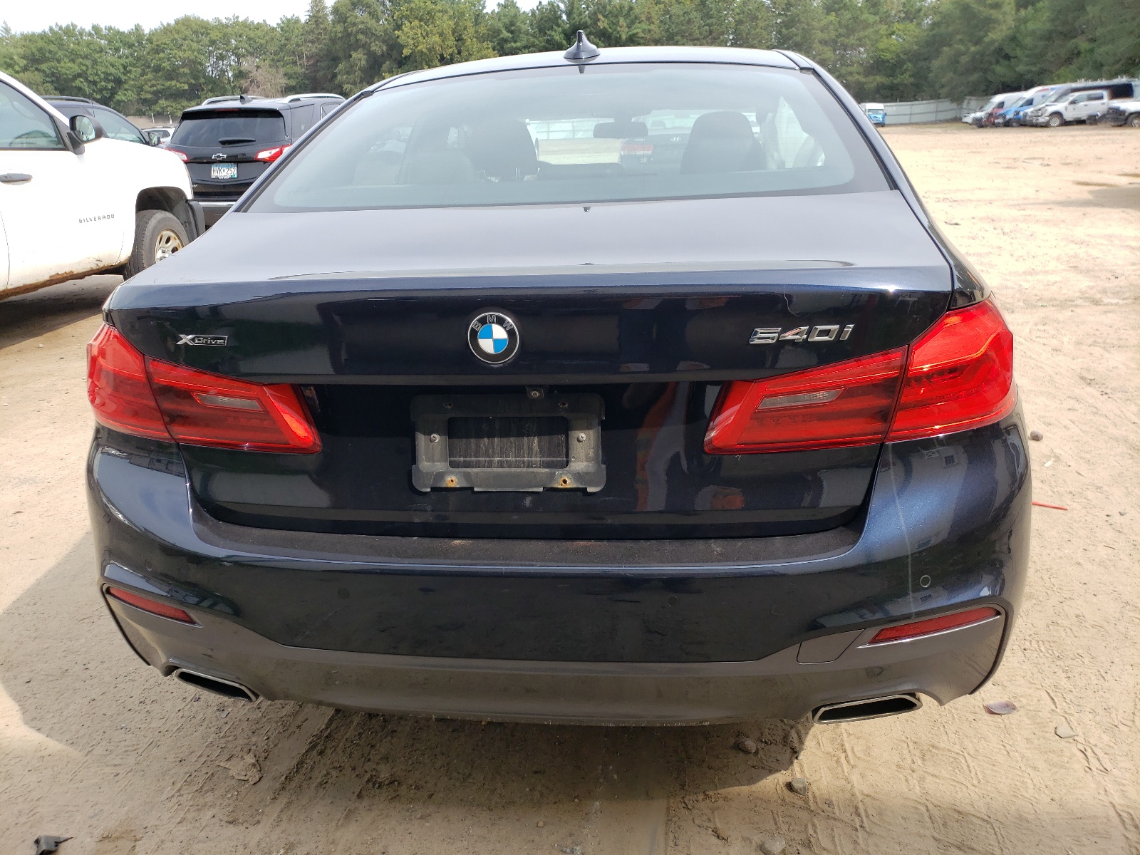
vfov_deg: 53.1
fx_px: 856
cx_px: 570
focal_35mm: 26
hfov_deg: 67.3
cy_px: 428
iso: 50
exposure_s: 1/1000
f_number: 1.5
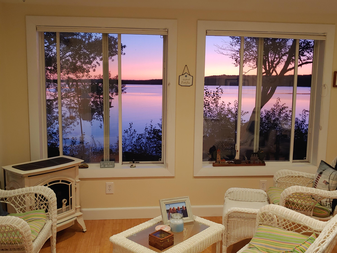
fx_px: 312
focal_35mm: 32
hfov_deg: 56.8
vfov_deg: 44.2
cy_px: 126
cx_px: 168
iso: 200
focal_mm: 4.23
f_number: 1.5
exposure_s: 1/40
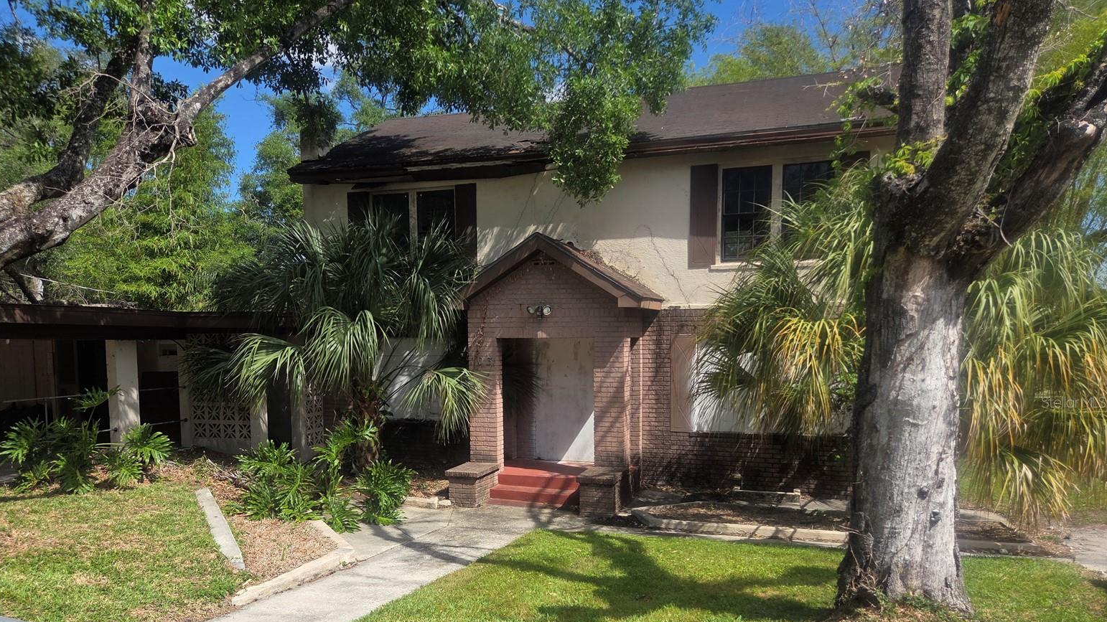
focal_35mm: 26
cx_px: 535
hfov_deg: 71.9
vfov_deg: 43.9
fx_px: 763
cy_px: 402
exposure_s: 1/3871
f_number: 1.8
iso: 80
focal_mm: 5.4
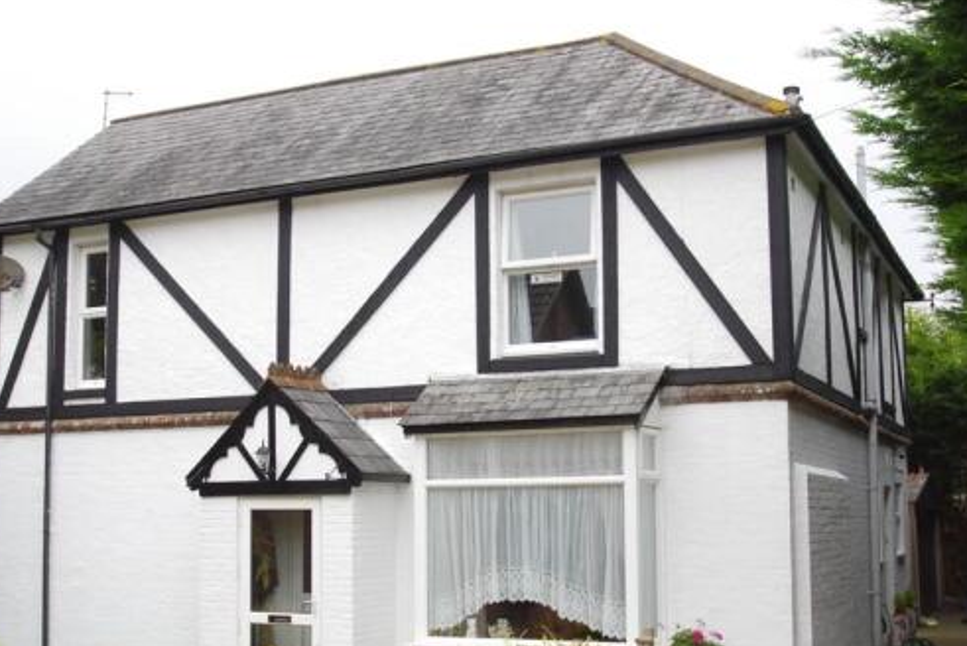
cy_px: 391
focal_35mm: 48
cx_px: 456
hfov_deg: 41.1
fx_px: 1290
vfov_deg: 28.0
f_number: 10
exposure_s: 1/400
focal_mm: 24
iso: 800
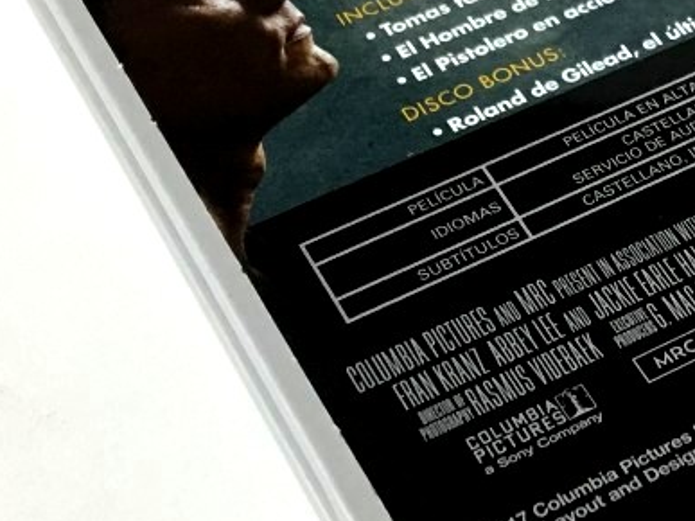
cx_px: 765
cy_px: 165
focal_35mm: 108
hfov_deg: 17.6
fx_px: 2168
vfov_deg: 13.7
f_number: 2.2
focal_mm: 4.15
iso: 80
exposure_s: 1/17
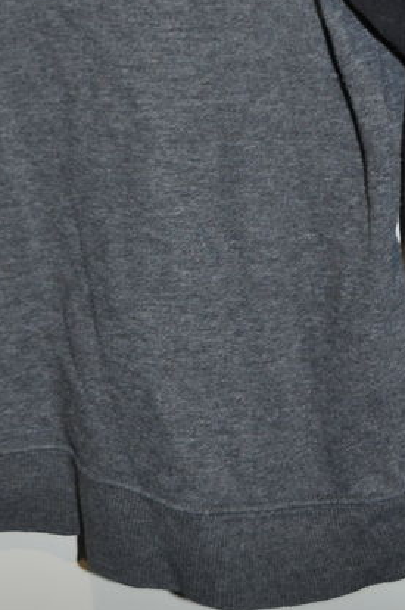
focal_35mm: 87
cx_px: 99
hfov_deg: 15.6
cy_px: -25
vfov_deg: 22.4
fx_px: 1472
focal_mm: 24
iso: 800
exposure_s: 1/60
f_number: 4
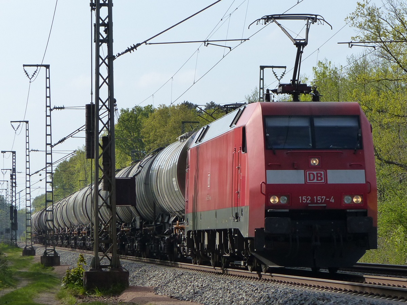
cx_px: 204
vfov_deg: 10.1
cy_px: 152
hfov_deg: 13.4
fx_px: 1728
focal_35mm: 147
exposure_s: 1/1300
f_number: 4
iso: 160
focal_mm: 26.5
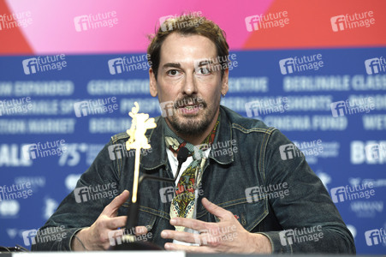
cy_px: 128
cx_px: 193
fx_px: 1307
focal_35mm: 122
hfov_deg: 16.8
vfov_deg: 11.2
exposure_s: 1/200
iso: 1250
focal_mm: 122
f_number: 3.5
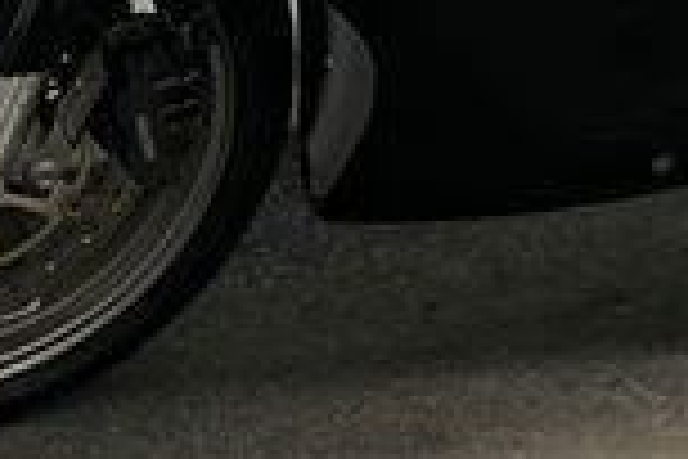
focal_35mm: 113
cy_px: -288
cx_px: 652
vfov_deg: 11.5
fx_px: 2159
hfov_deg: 17.8
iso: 100
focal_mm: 5.1
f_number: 1.6
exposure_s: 1/50
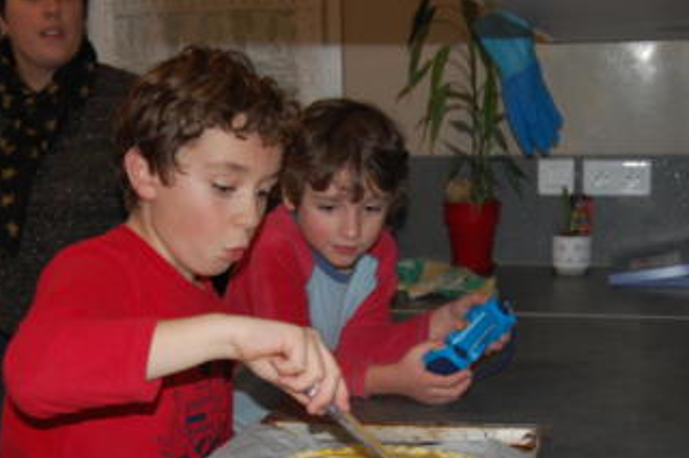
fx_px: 1167
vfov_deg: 22.0
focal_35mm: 61
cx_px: 334
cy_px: 341
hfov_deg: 32.9
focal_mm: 26
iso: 400
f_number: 4.2
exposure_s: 1/60
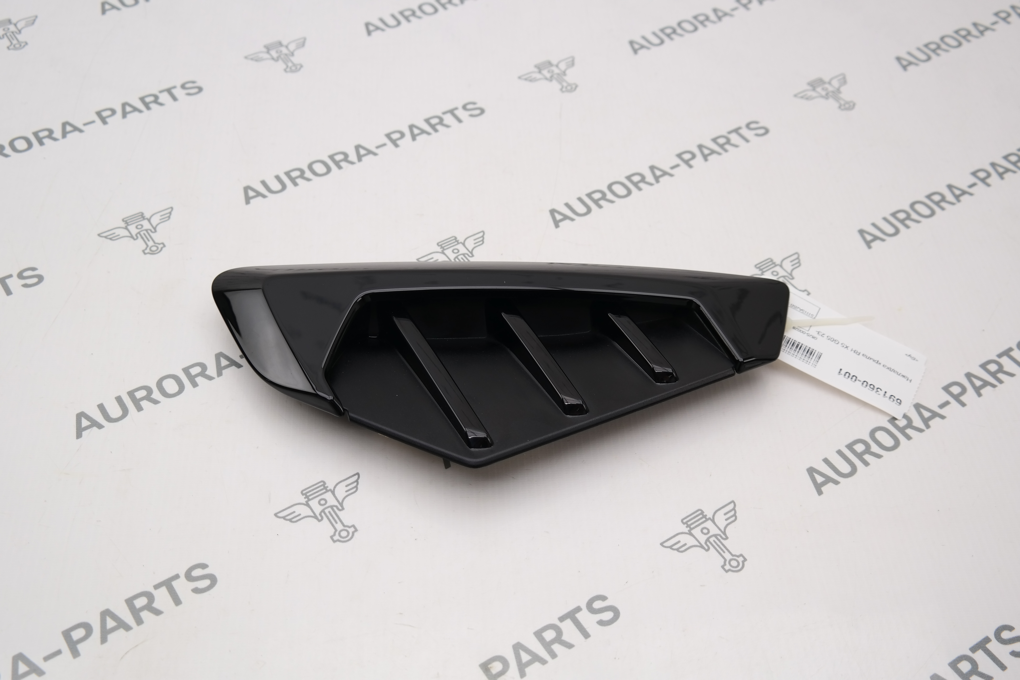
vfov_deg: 30.5
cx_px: 510
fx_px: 1247
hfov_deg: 44.5
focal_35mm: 44
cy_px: 340
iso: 100
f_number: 4
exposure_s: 1/100
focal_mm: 29
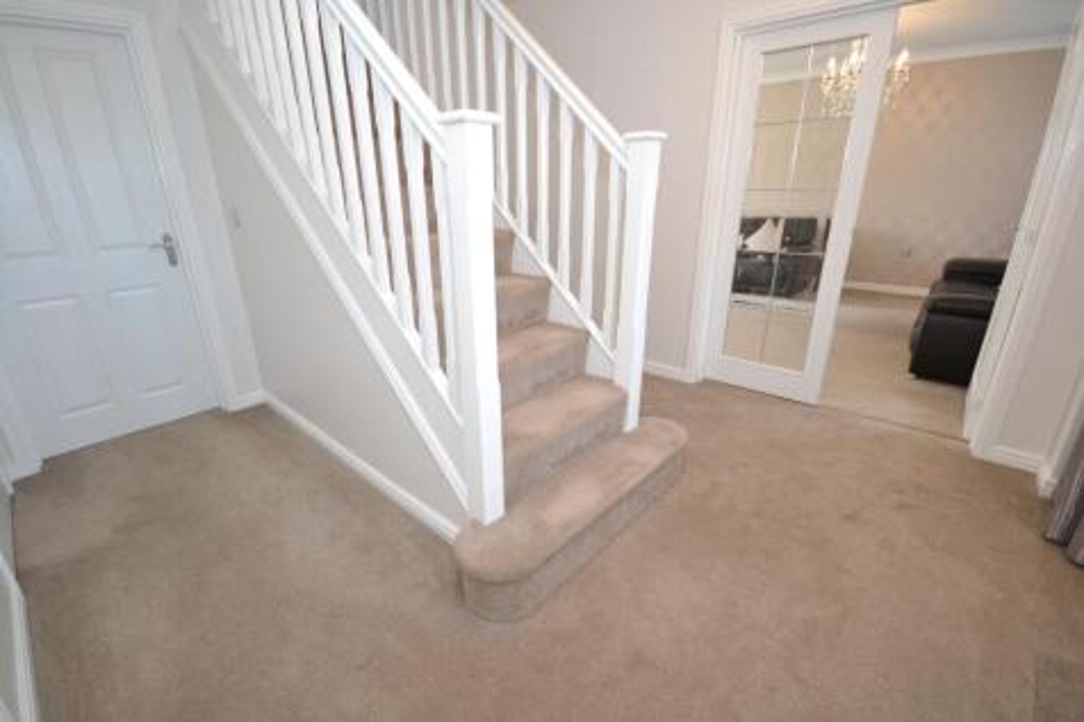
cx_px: 542
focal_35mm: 15
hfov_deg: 100.4
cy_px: 361
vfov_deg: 77.3
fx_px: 451
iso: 1250
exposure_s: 1/60
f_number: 4
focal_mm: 10
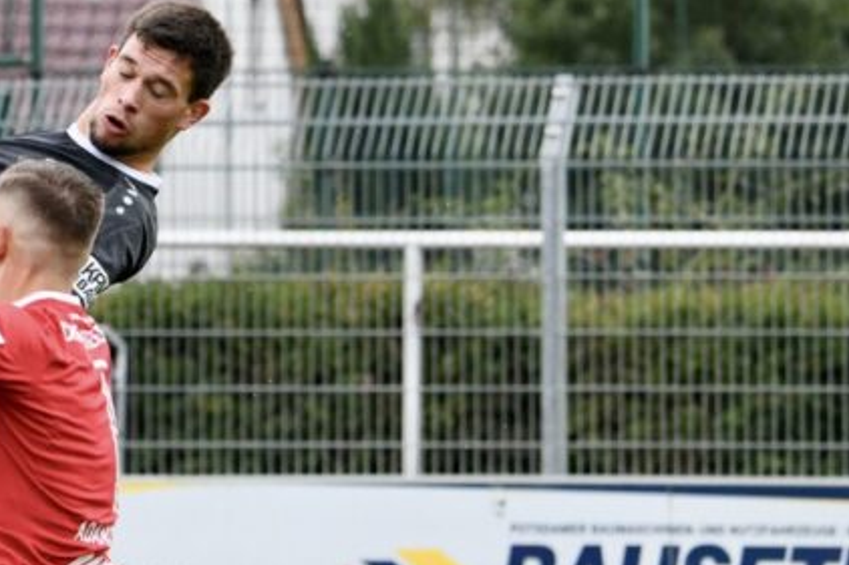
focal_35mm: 449
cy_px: 422
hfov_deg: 4.6
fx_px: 10584
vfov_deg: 3.1
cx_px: -179
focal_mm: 185
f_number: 7.1
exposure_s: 1/1600
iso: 2000
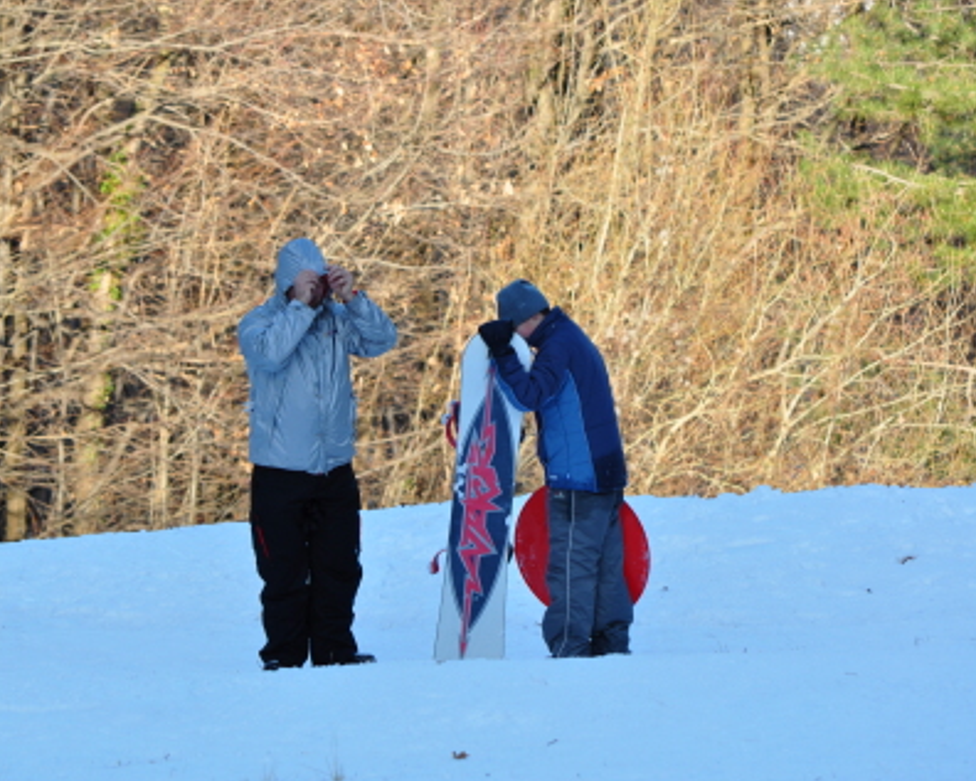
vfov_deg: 4.5
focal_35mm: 341
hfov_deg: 5.7
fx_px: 9852
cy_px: 390
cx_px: 461
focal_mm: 200
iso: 200
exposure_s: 1/125
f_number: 9
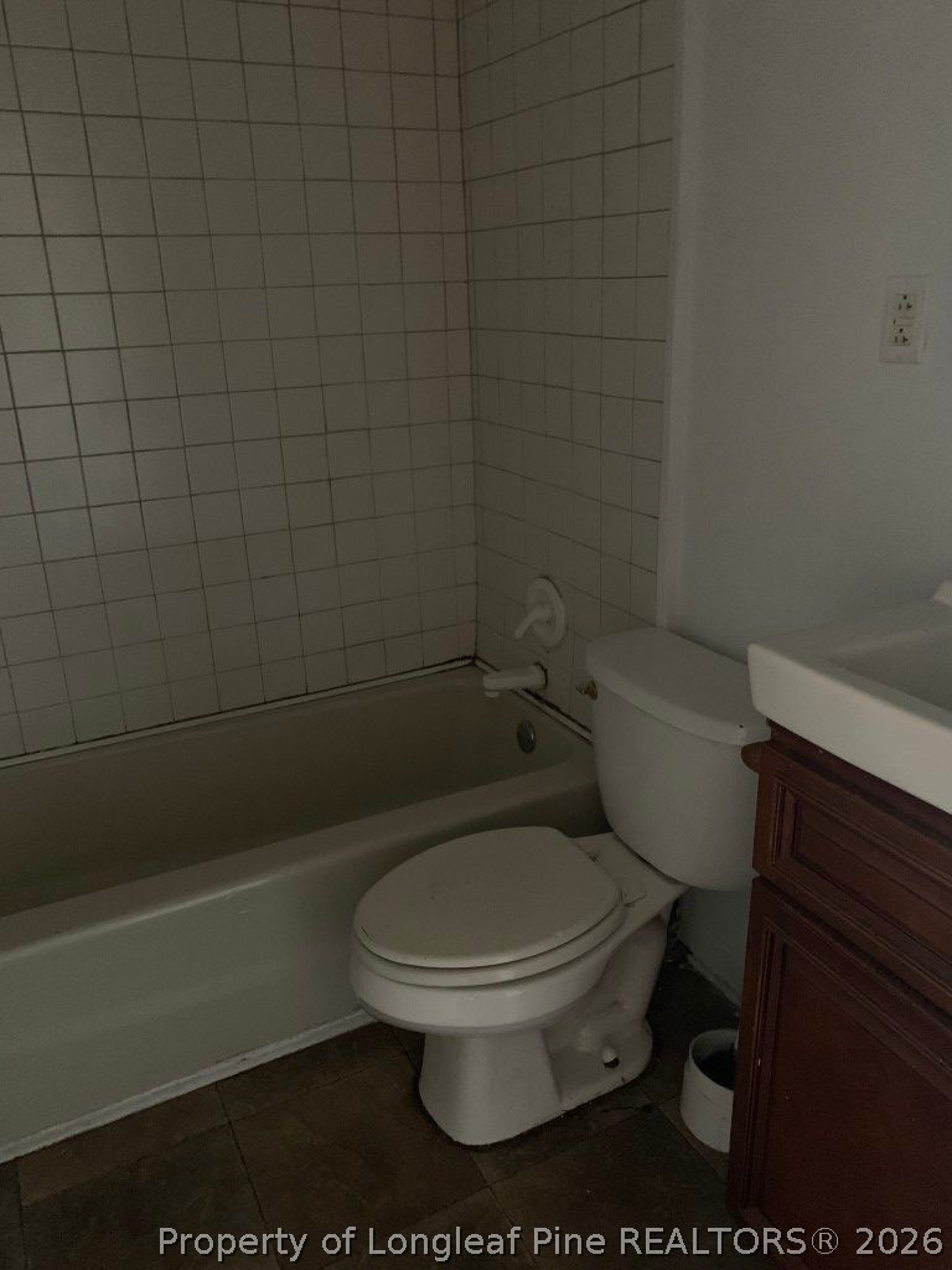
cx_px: 476
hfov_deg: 53.1
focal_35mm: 26
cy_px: 635
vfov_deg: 67.3
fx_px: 953
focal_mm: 4.25
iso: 800
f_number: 1.8
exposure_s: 1/15
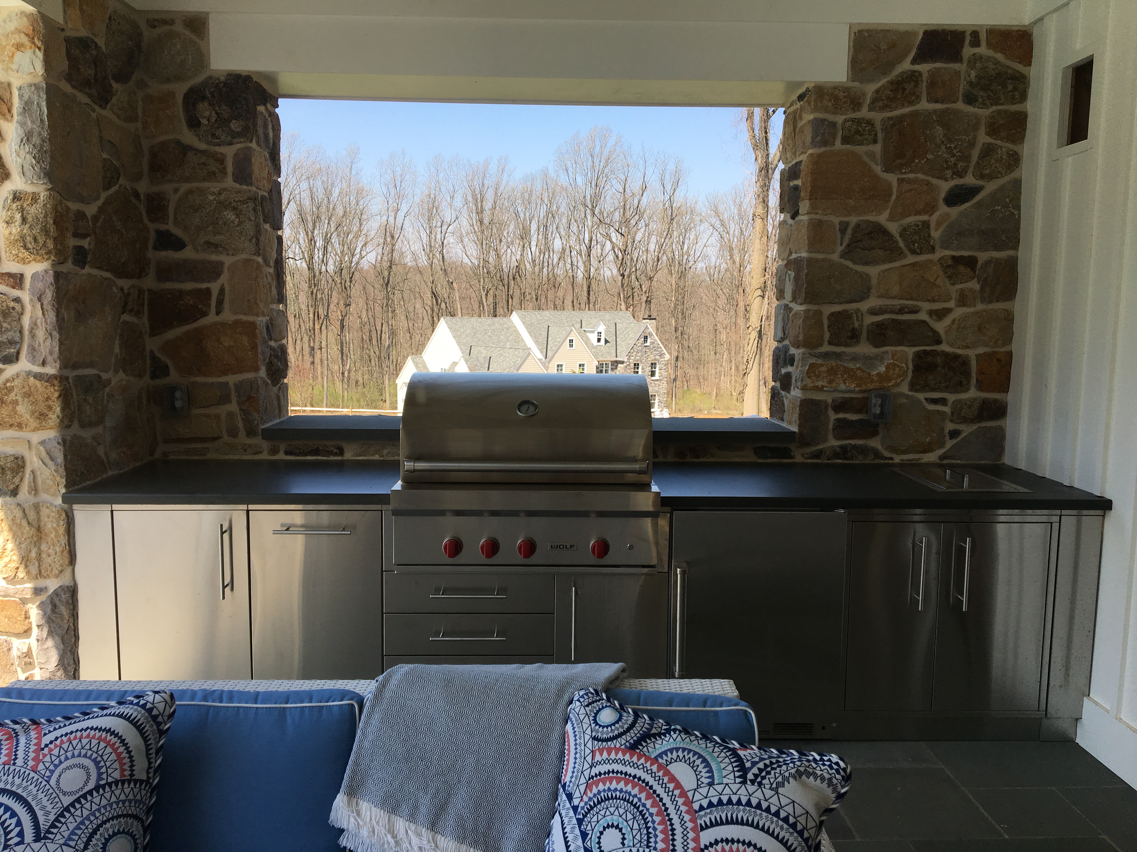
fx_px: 953
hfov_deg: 61.7
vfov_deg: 48.2
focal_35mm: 29
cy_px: 426
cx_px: 568
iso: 25
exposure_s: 1/663
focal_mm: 4.15
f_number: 2.2
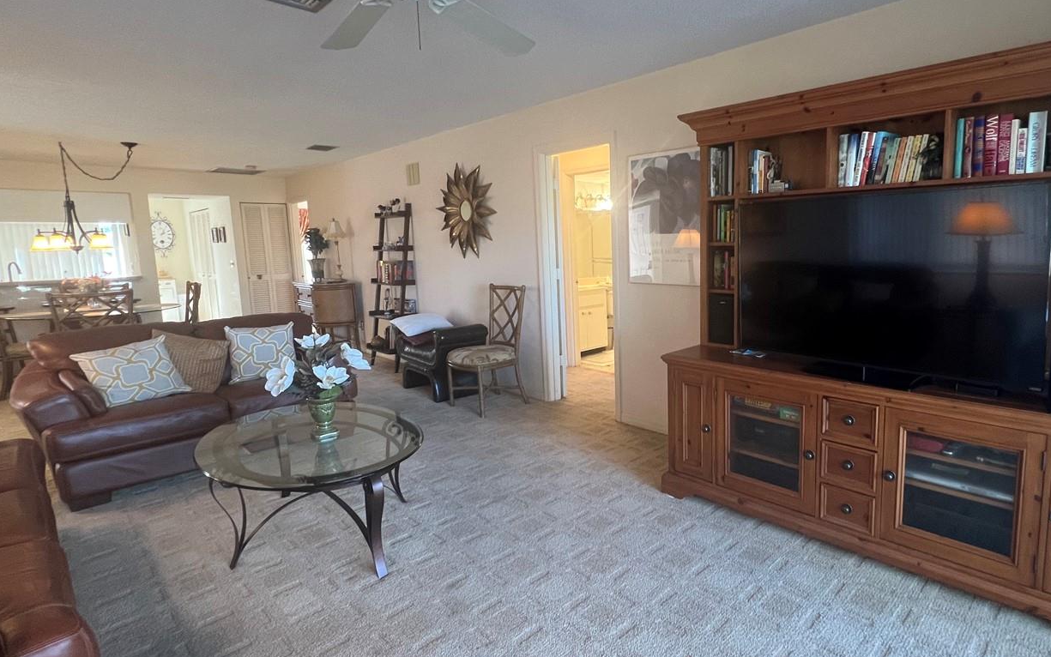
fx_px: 516
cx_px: 628
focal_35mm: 18
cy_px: 305
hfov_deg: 90.0
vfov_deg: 64.9
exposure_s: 1/60
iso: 200
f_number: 1.8
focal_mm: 1.57
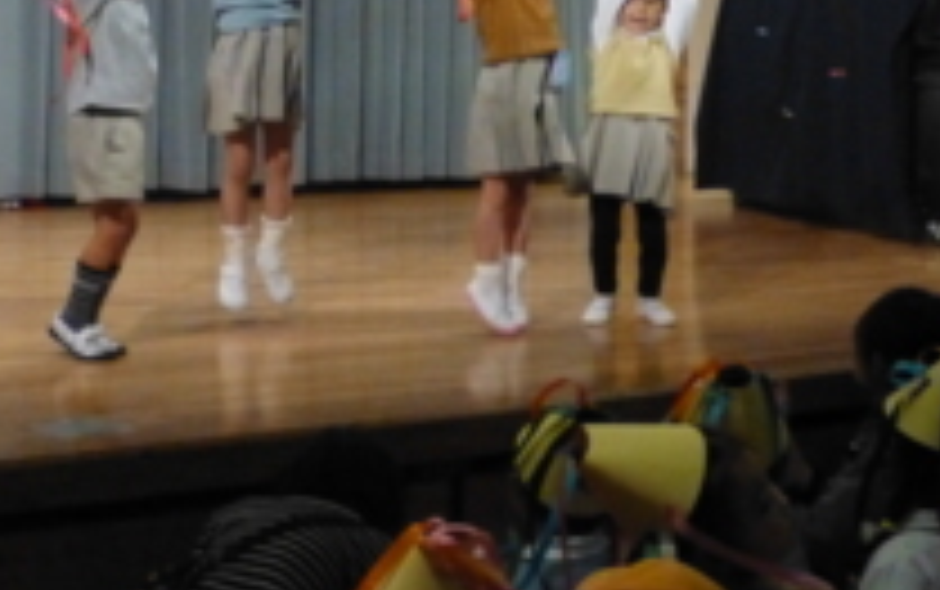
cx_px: 166
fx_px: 2410
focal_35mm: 94
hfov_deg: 21.7
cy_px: 9
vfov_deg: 13.7
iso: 1600
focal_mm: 9
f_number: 4.4
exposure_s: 1/125
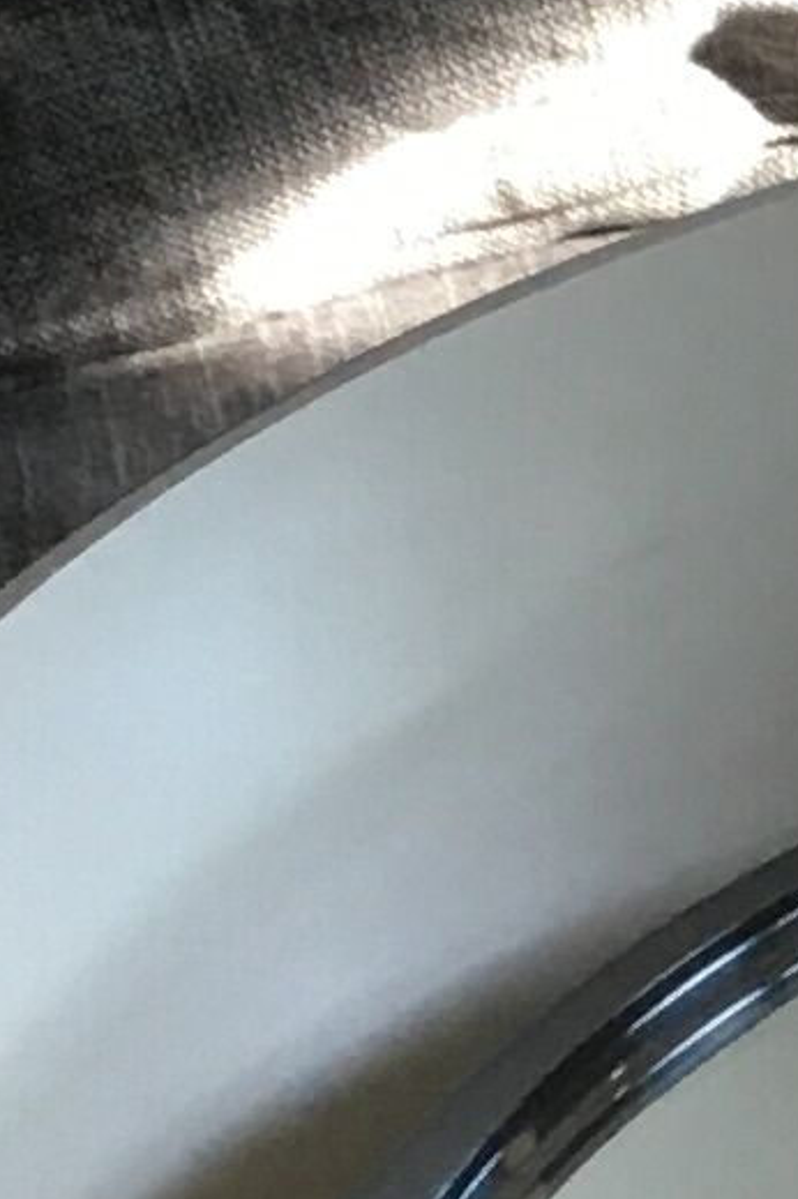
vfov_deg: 8.8
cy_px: 410
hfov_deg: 5.3
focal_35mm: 234
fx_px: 7790
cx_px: 3026
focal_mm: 4.15
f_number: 2.2
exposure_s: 1/33
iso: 50
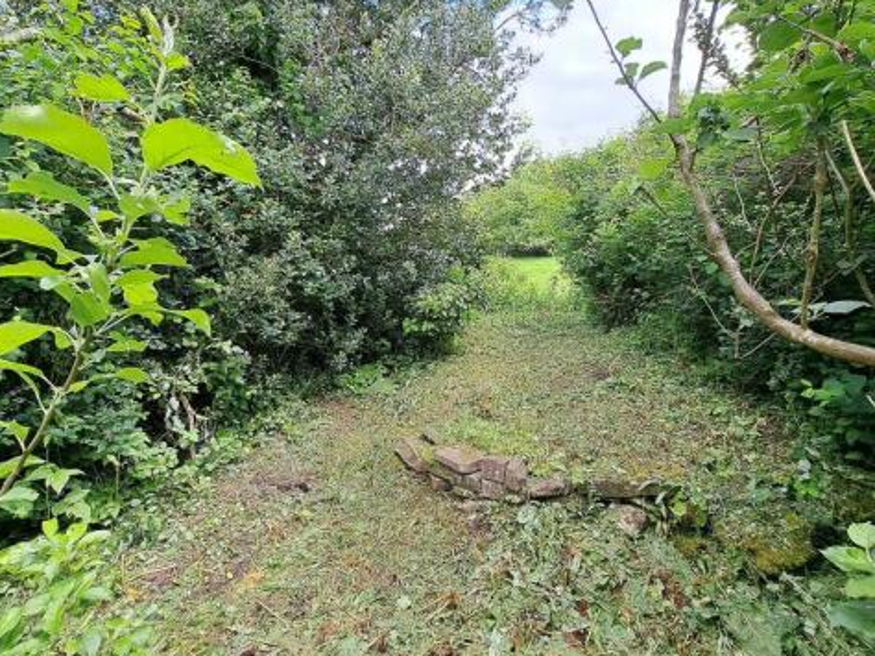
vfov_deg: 77.9
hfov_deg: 94.5
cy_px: 302
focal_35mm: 16
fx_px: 404
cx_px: 438
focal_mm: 1.74
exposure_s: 1/241
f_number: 2.2
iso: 50
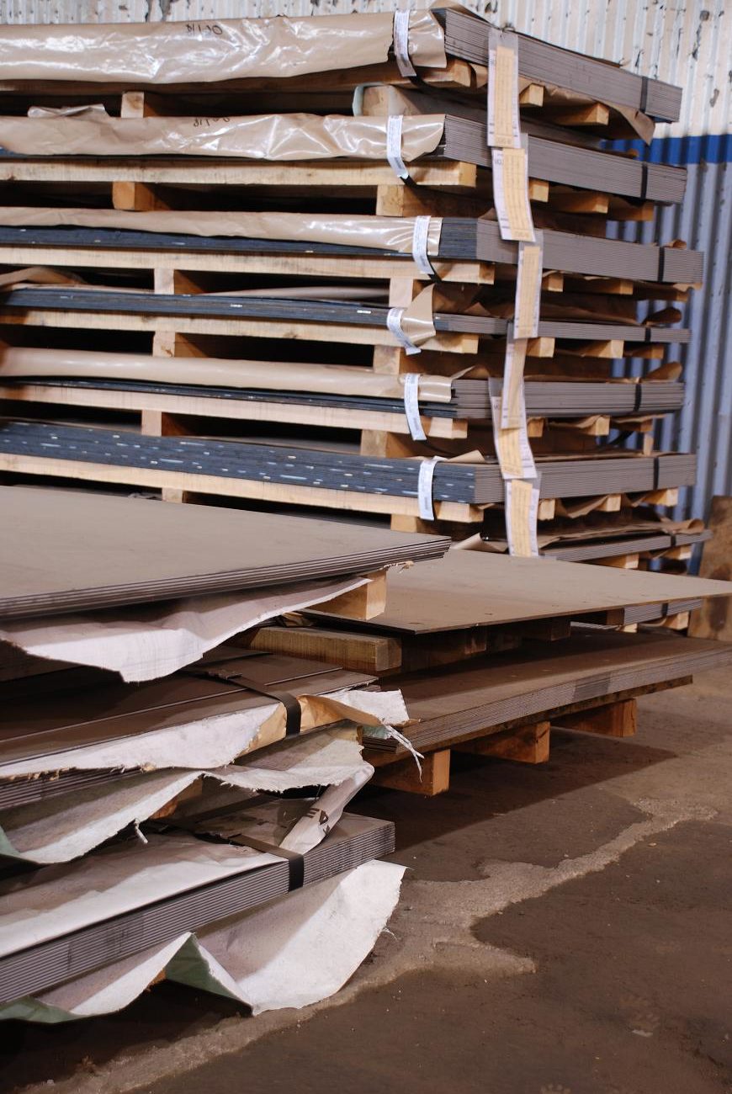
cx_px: 366
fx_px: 1825
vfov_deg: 33.4
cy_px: 547
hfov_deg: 22.7
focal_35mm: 60
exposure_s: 1/4
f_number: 5
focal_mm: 40
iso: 160
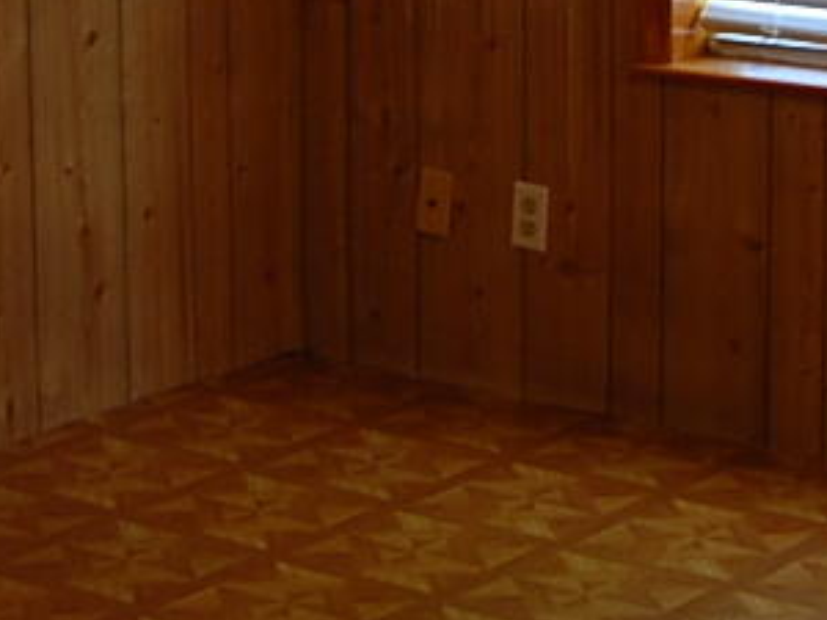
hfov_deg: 15.1
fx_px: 3106
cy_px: -179
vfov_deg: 11.1
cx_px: 160
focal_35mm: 130
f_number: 3.5
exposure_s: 1/20
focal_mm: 18
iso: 200
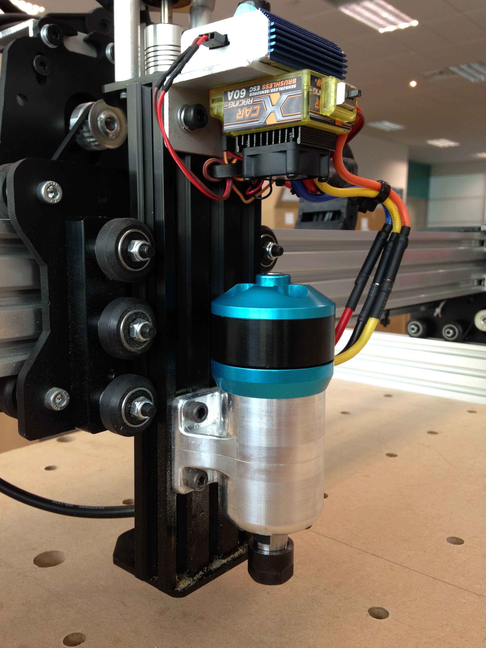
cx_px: 243
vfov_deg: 55.4
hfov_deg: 42.9
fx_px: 618
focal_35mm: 33
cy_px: 324
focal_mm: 4.12
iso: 50
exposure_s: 1/24
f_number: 2.4
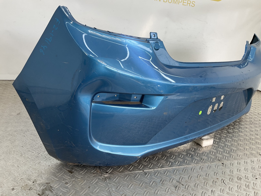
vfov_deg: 48.2
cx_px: 130
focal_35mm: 29
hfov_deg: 61.7
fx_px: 219
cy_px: 98
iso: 16
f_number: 1.8
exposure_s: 1/108
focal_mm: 3
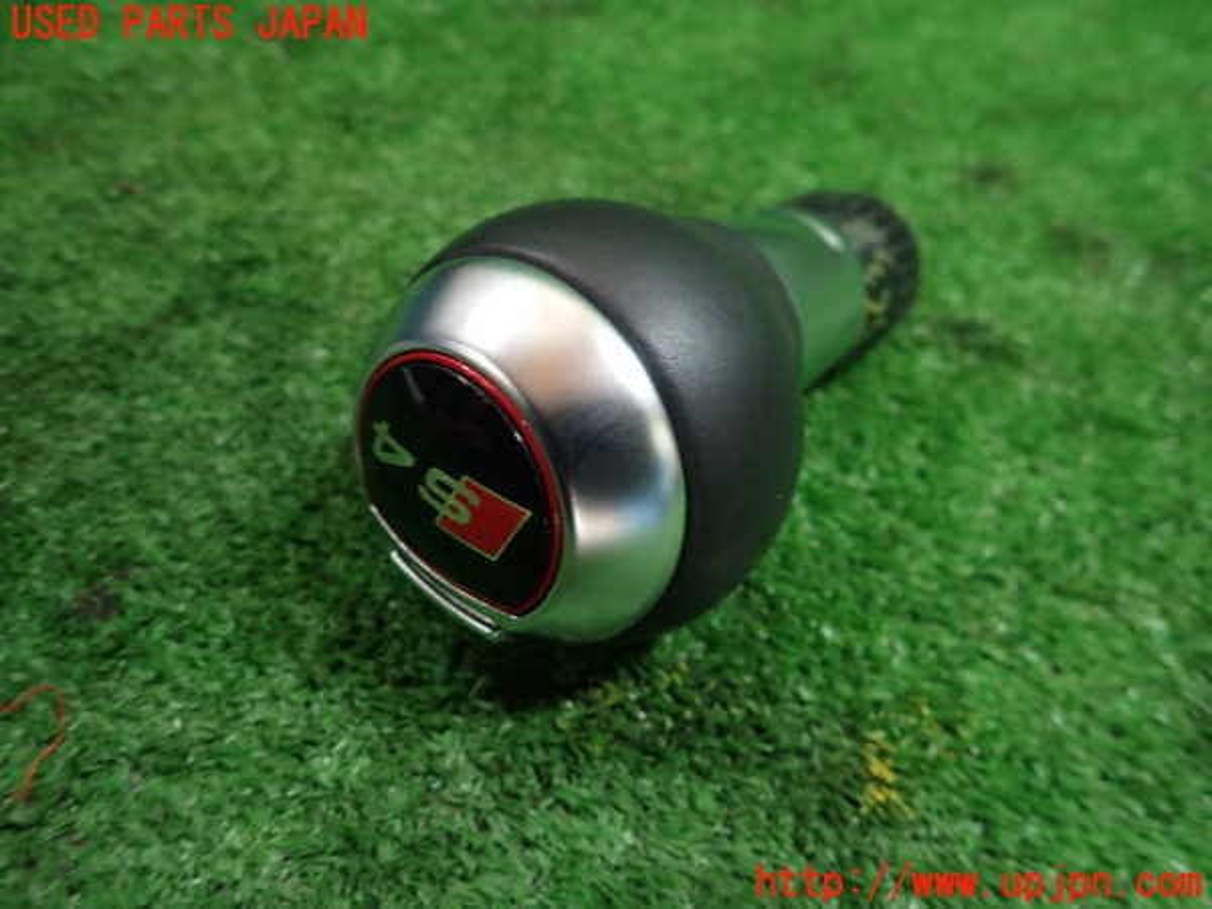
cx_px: 606
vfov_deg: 54.9
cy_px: 454
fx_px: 875
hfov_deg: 69.4
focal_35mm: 25
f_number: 2
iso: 200
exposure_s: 1/40
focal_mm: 4.5
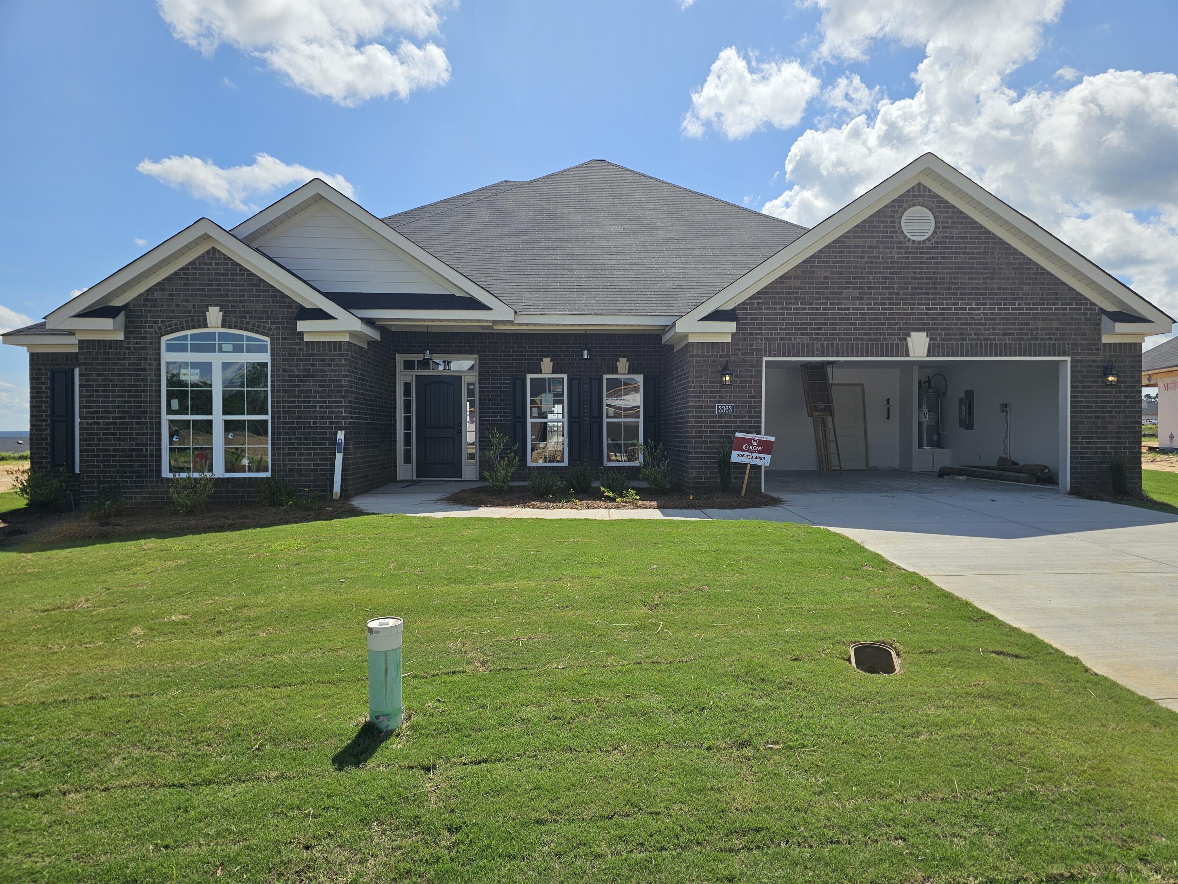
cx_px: 589
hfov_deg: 73.9
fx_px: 783
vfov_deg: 58.9
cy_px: 442
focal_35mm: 23
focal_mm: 6.3
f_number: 1.7
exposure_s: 1/1218
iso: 10
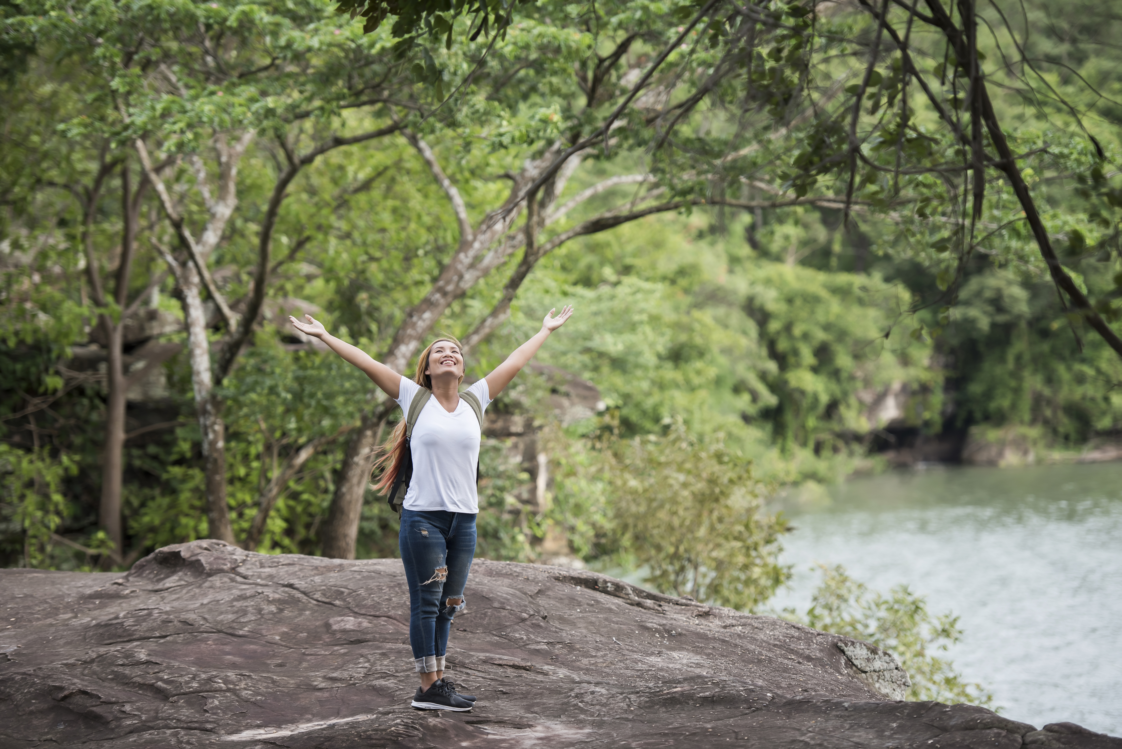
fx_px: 3803
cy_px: 374
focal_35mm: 122
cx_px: 561
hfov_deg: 16.8
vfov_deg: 11.2
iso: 125
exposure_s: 1/200
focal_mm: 122
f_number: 2.8
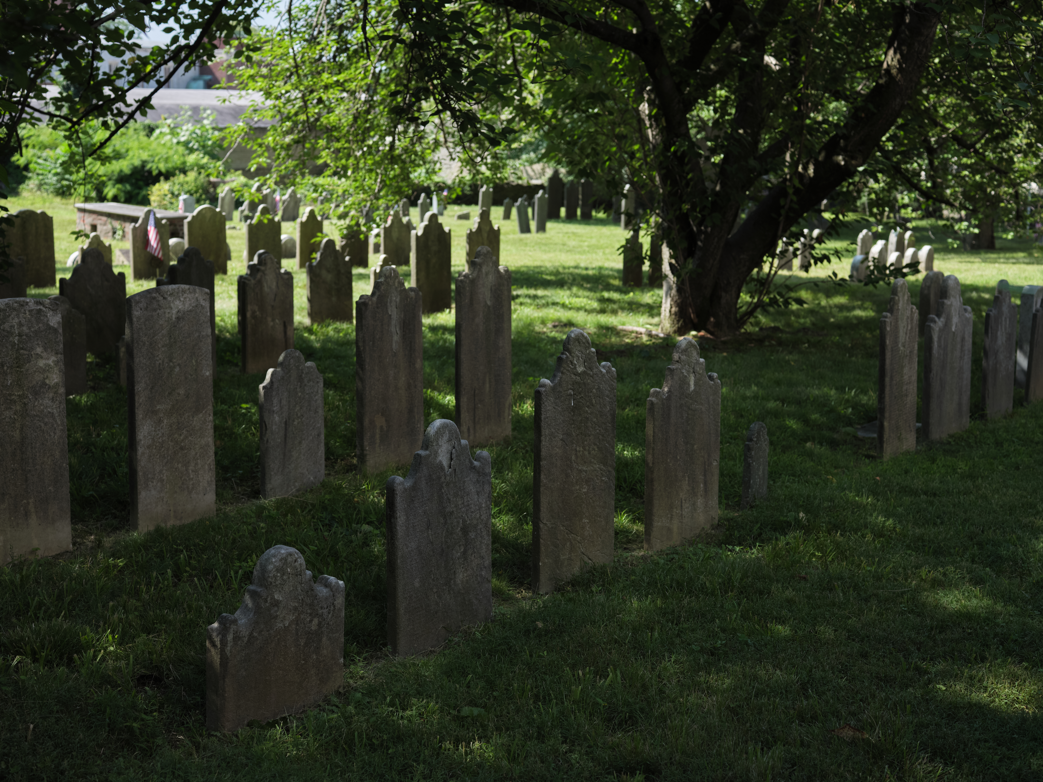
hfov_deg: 38.2
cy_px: 391
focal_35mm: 50
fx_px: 1507
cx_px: 522
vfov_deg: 29.1
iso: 1000
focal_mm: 63
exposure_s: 1/1000
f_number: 5.6
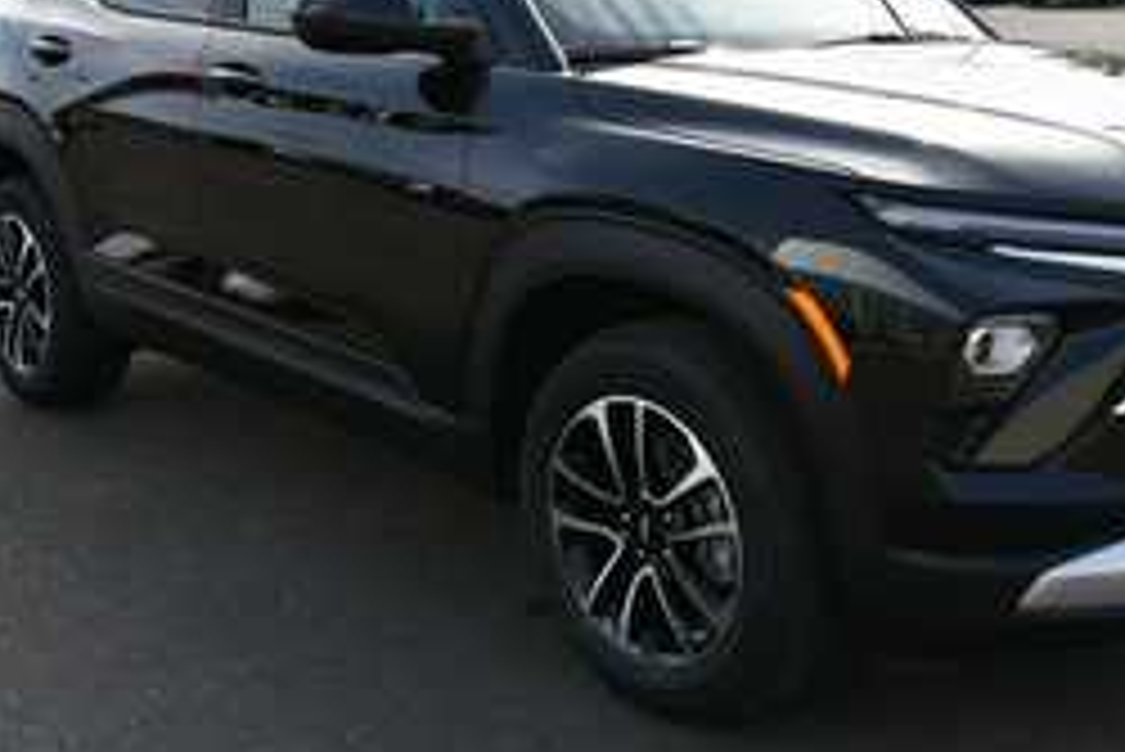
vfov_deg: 28.0
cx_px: 670
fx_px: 1501
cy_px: 281
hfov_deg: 40.9
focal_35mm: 48
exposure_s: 1/250
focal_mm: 20
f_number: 8
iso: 180
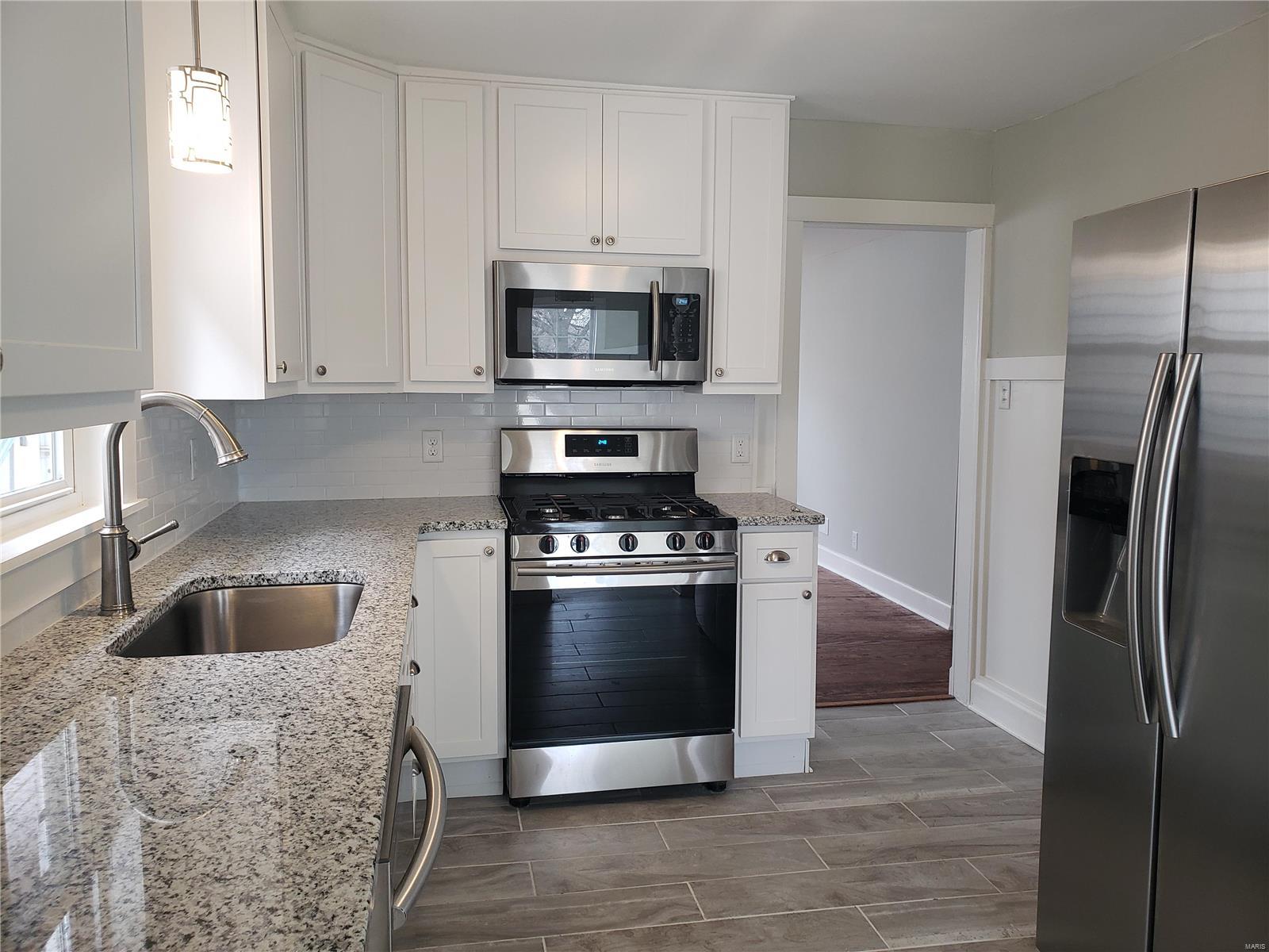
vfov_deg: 53.1
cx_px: 634
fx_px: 953
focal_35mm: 26
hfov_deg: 67.3
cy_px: 476
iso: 160
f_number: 2.4
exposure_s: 1/60
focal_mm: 4.3
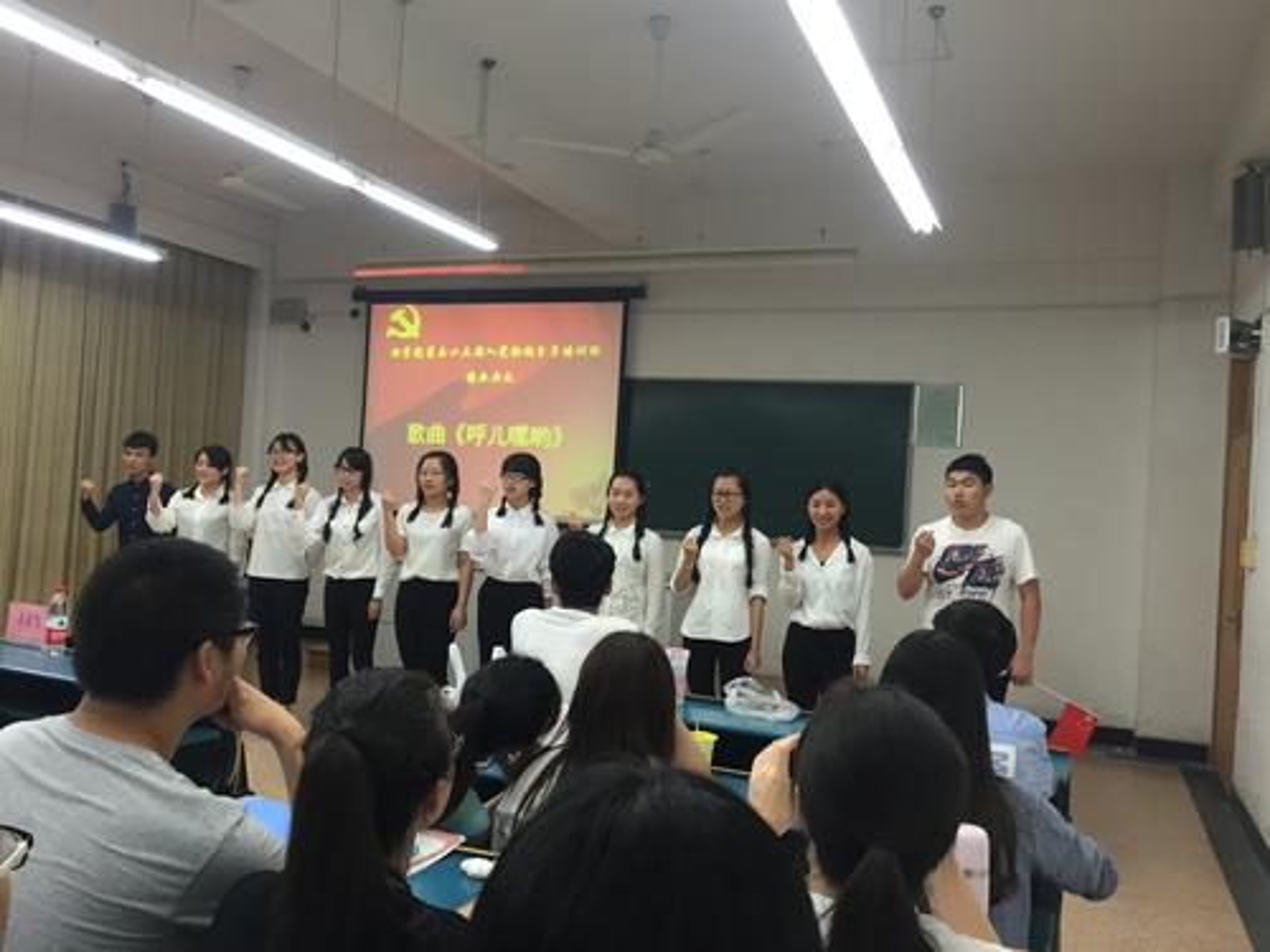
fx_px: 1064
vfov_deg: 48.2
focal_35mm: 29
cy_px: 476
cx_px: 635
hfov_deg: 61.7
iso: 125
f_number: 2.2
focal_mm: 4.15
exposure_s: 1/33
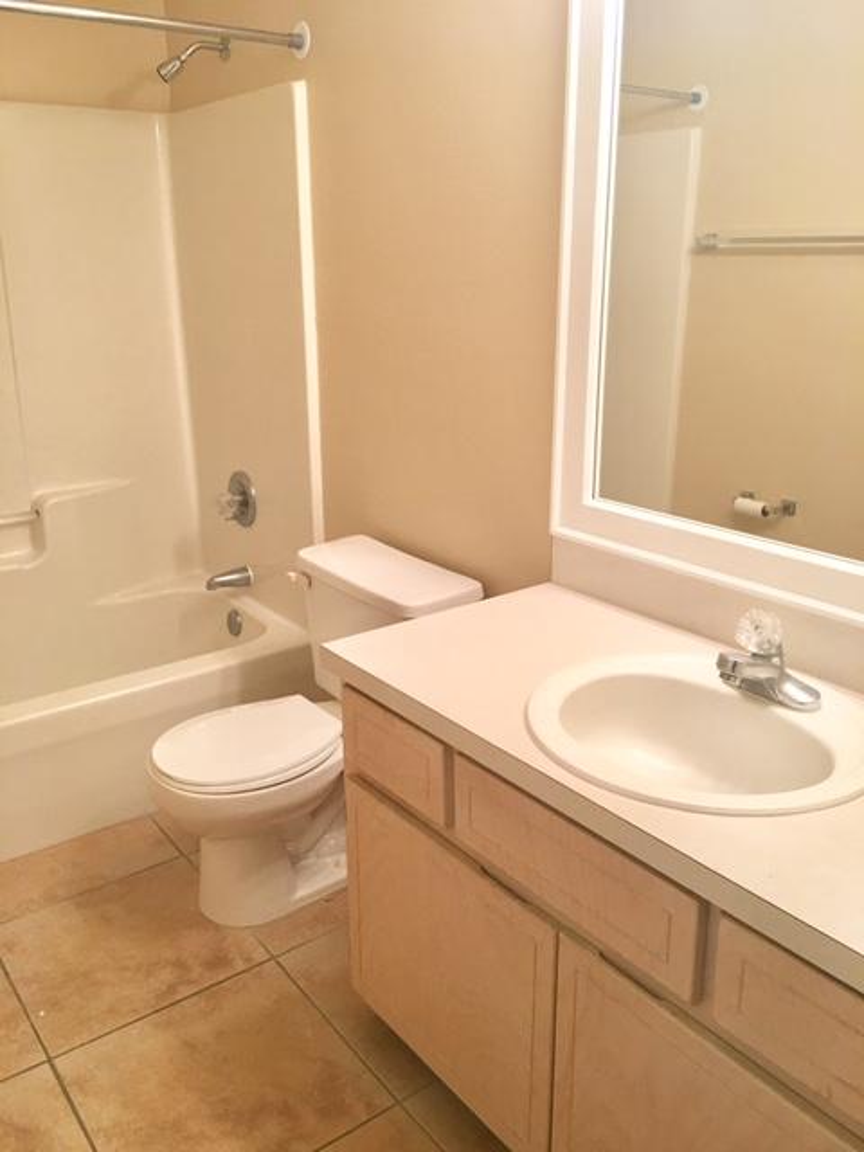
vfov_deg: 61.7
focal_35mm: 29
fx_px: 965
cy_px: 576
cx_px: 432
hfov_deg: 48.2
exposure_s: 1/30
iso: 32
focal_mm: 4.15
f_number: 2.2
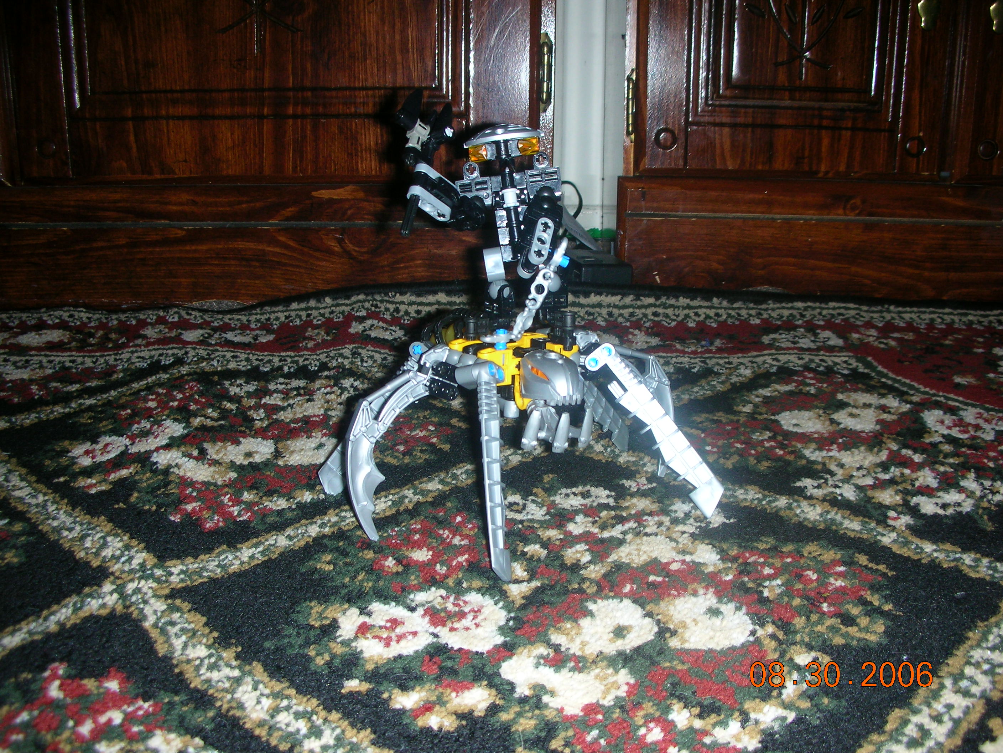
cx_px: 502
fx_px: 1014
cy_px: 376
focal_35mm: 35
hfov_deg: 52.6
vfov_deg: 40.7
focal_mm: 5.8
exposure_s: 1/60.1
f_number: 3
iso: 50
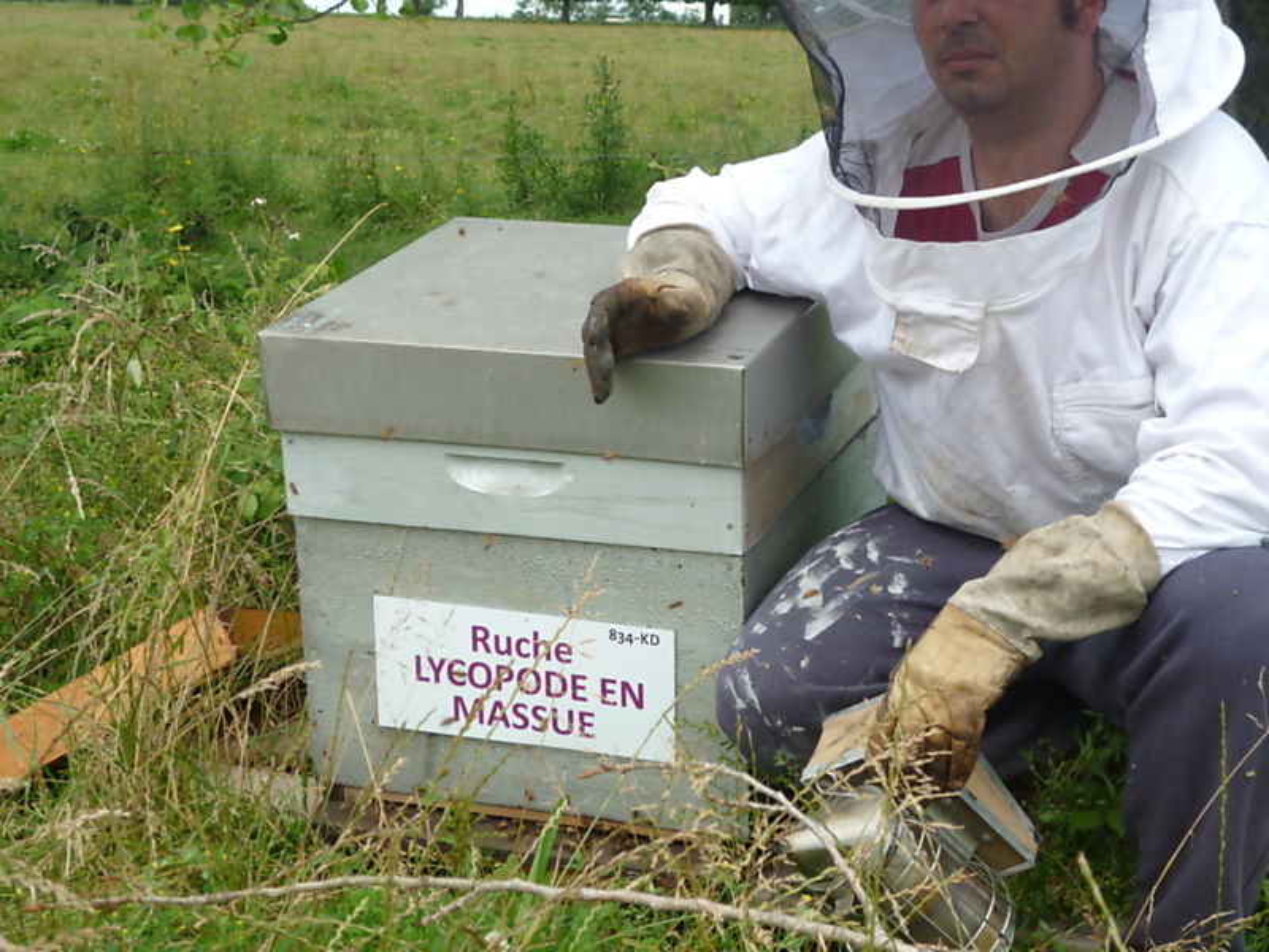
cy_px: 476
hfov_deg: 26.0
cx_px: 634
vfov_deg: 19.6
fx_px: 2749
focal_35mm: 75
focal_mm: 12.4
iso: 80
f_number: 4.1
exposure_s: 1/250
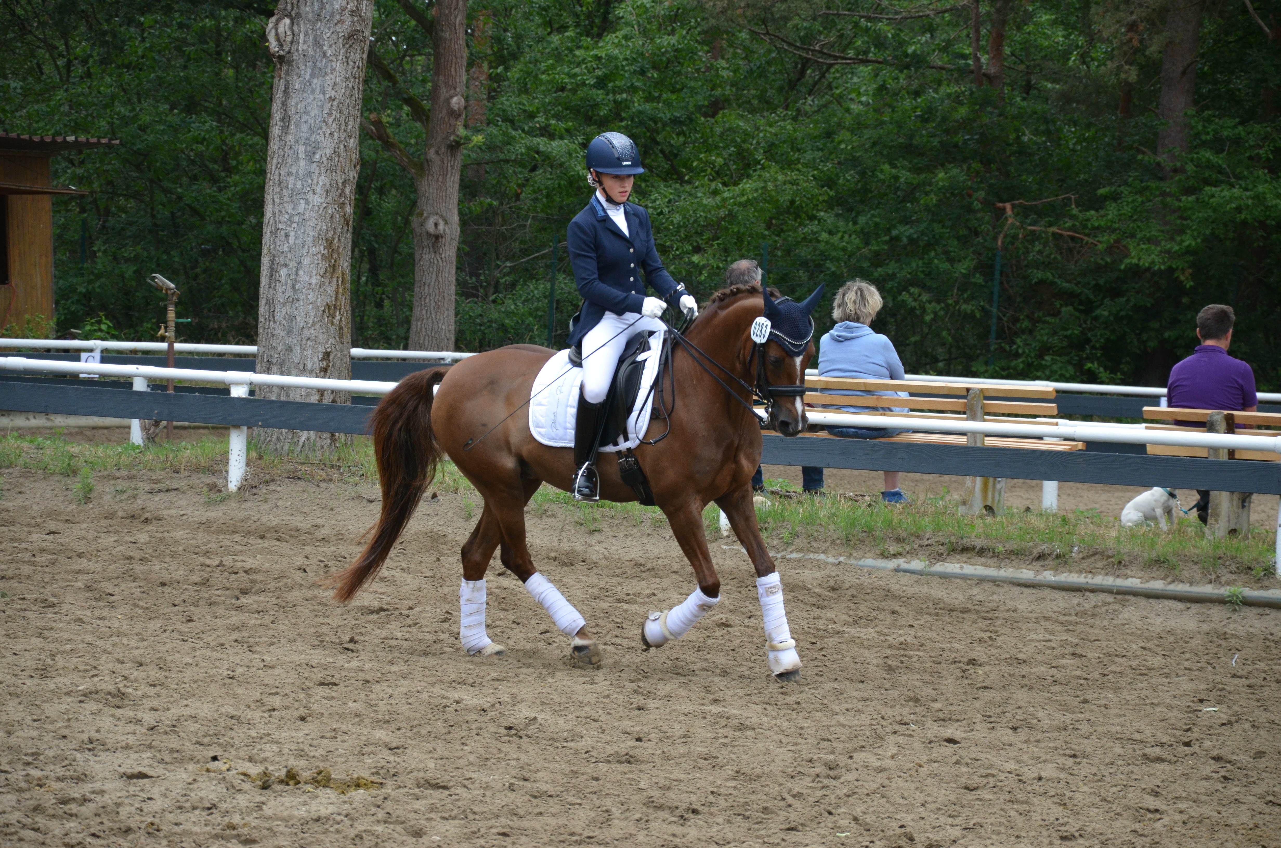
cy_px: 424
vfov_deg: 8.7
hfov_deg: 13.1
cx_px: 640
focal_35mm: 158
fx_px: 5593
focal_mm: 105
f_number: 5.6
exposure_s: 1/1000
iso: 800
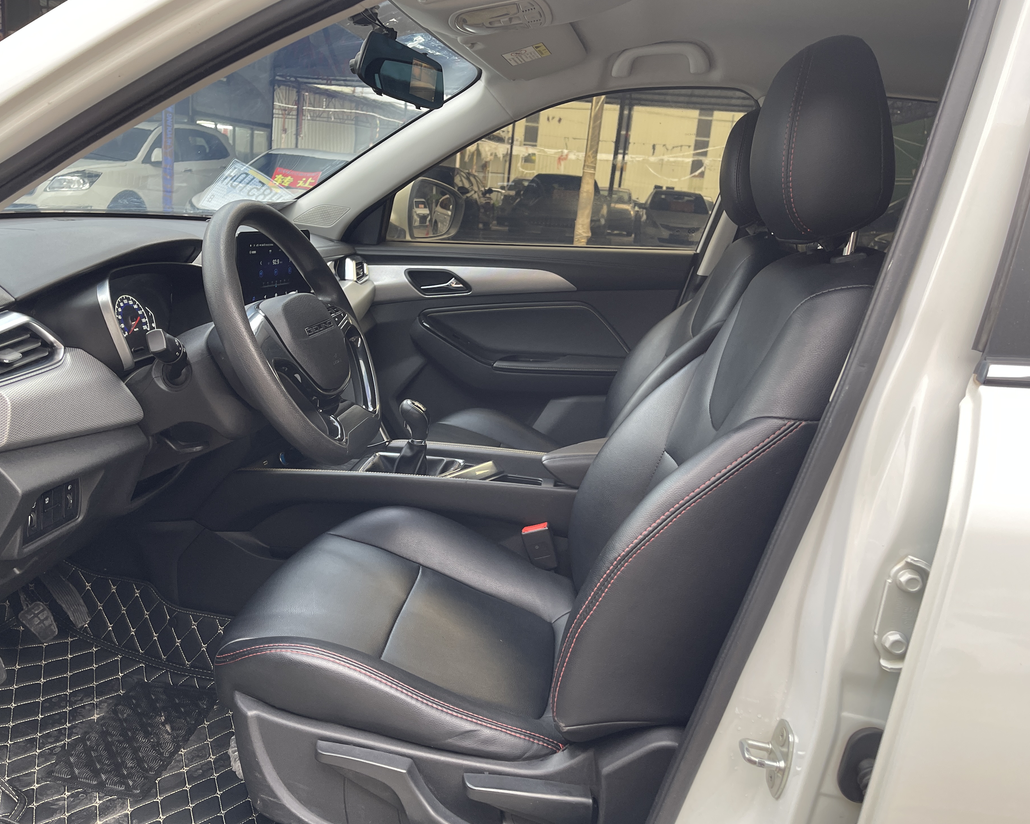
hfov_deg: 64.0
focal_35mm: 27
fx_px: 823
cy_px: 415
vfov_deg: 53.2
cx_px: 477
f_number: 1.6
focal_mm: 5.1
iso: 125
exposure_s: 1/121
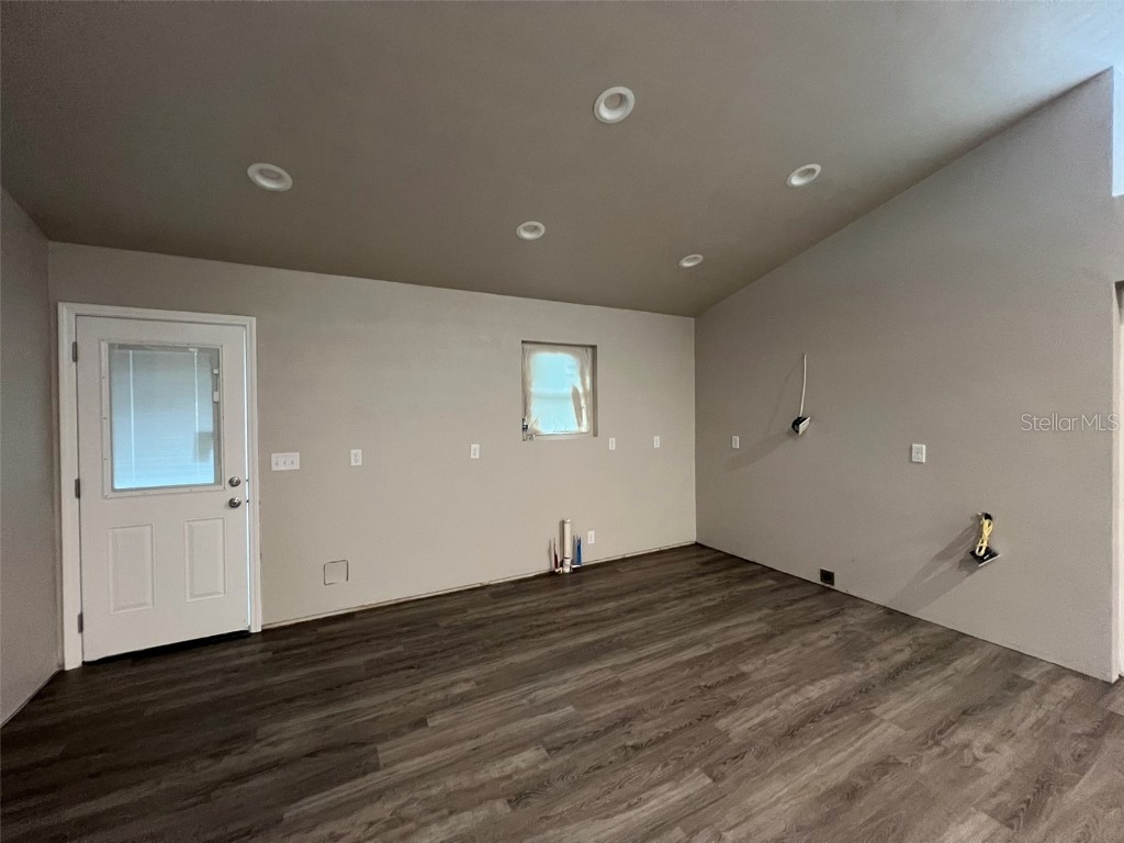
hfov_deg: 106.2
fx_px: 422
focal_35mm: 13
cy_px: 422
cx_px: 562
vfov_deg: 89.9
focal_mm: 1.57
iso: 500
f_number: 1.8
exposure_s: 1/60
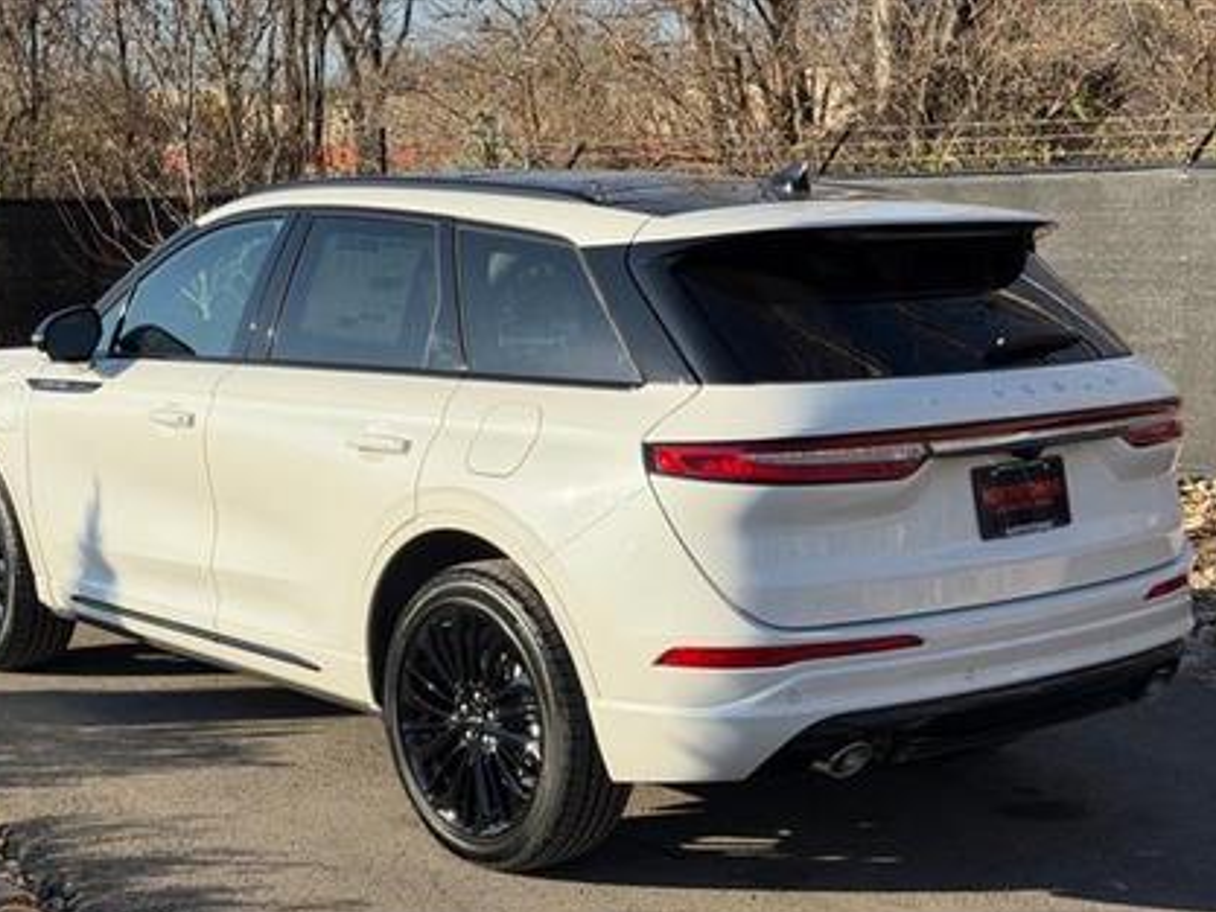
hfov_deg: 33.2
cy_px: 548
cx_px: 510
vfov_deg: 25.2
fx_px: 2038
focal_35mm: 58
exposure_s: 1/4878
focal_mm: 6.76
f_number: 1.78
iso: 64
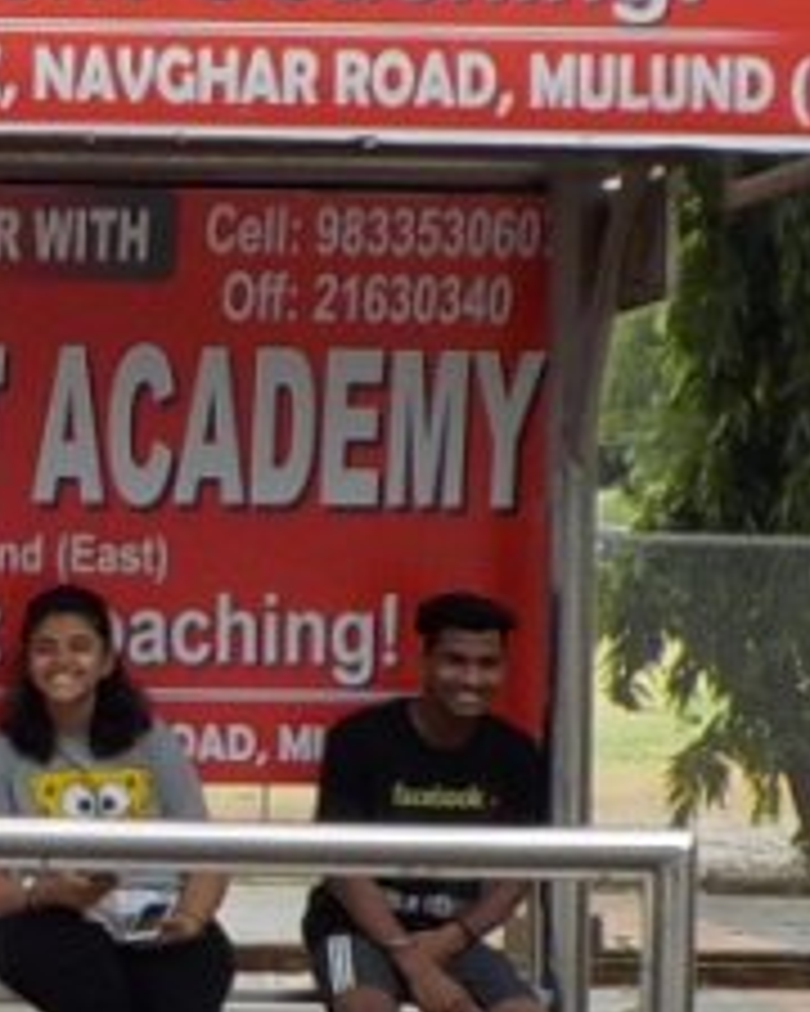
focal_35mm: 133
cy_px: 558
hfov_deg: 11.1
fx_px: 3985
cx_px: -446
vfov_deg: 14.5
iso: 125
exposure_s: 1/320
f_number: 3.3
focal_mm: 4.1
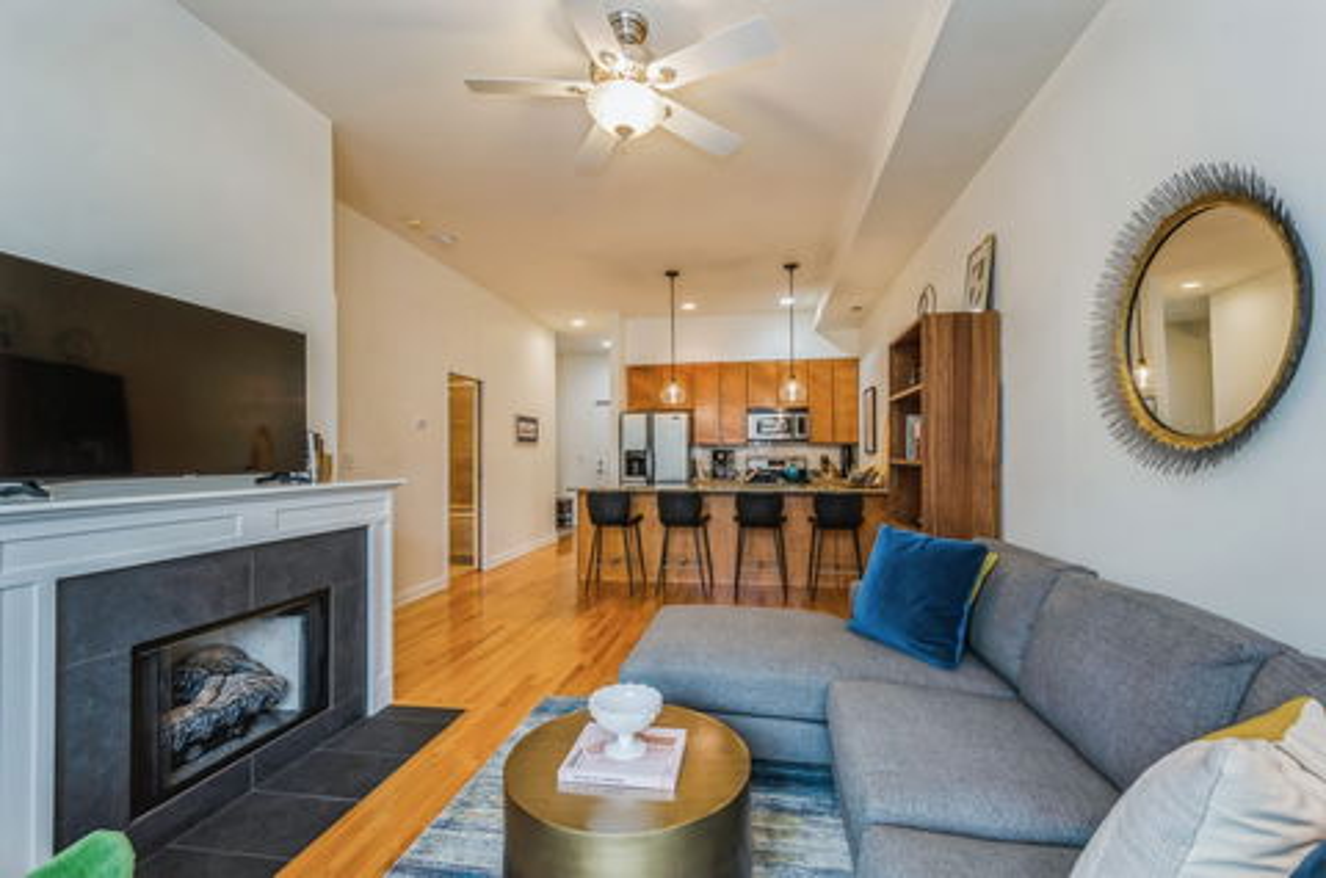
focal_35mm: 15
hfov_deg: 100.5
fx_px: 551
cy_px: 439
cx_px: 663
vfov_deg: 77.1
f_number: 8
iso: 200
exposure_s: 1/6
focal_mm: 10
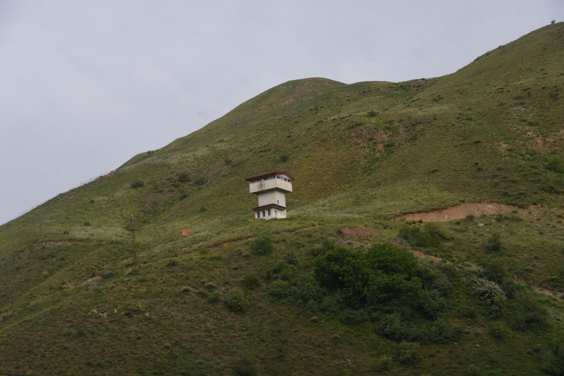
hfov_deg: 35.6
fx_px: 877
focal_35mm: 56
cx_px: 282
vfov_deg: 24.2
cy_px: 188
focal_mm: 56
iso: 320
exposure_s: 1/500
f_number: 7.1
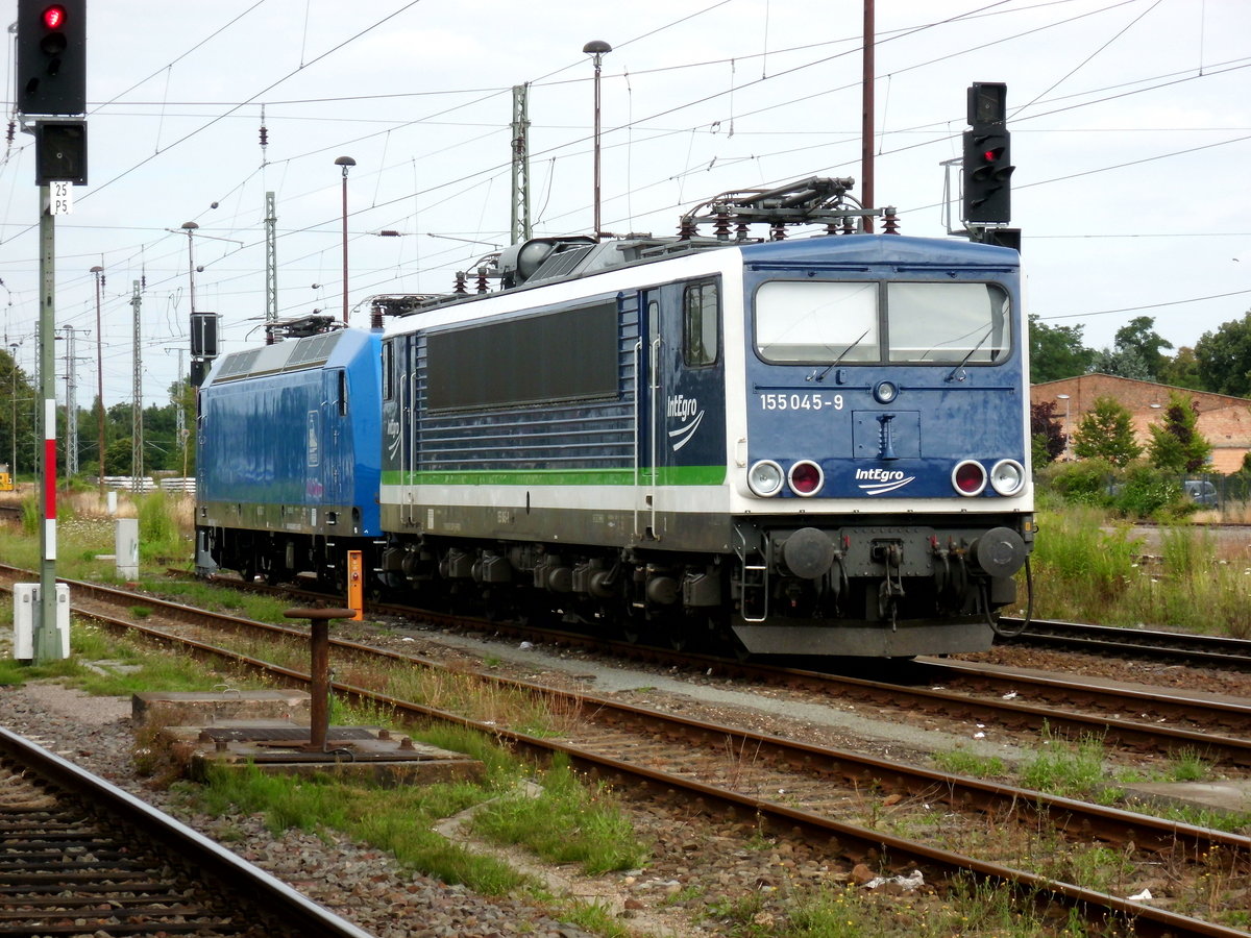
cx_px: 626
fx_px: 4373
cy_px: 469
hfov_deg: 16.3
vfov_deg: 12.2
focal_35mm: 121
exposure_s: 1/250
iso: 100
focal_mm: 21.6
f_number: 5.8
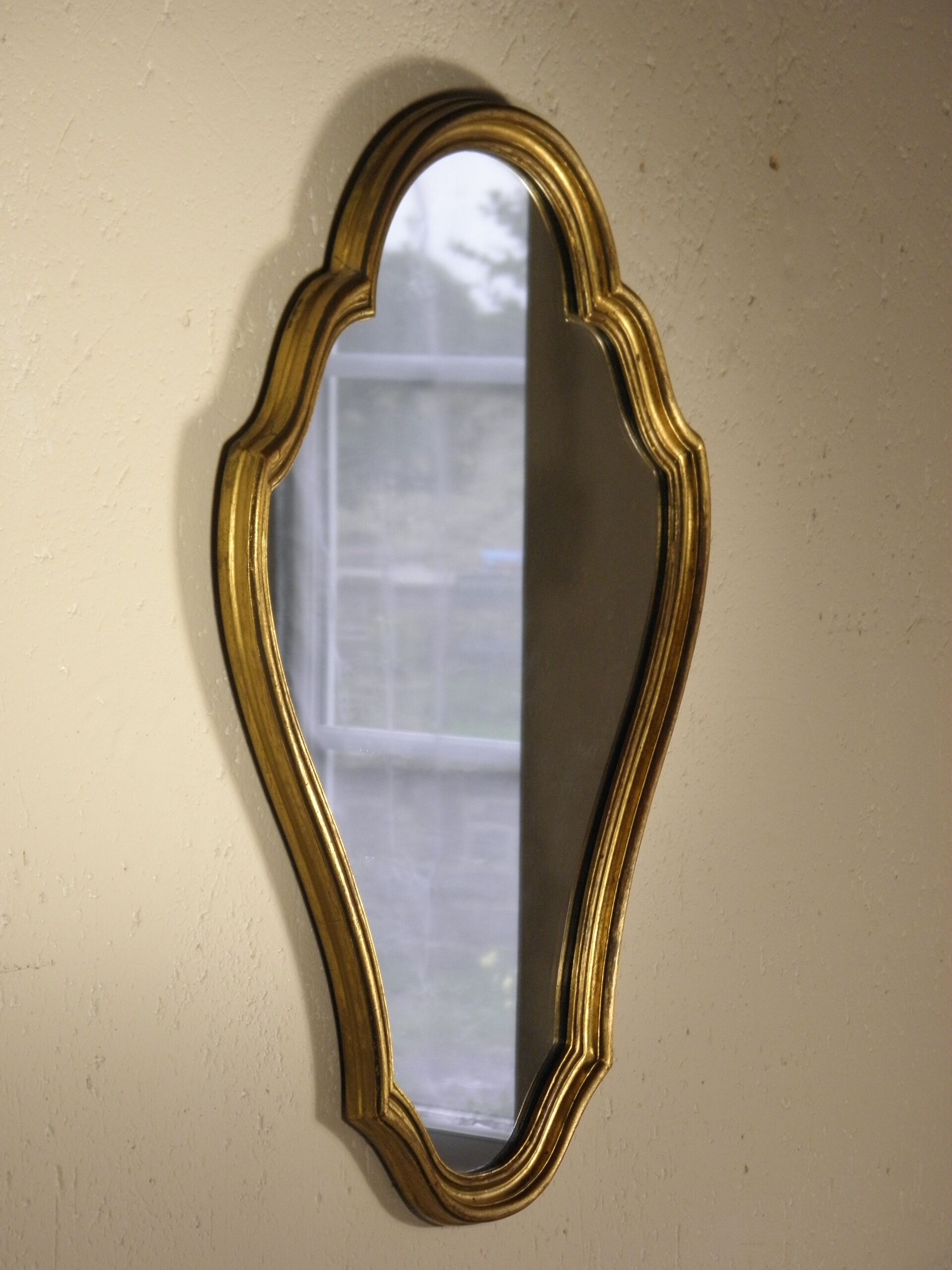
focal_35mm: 106
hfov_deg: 14.0
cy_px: 635
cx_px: 476
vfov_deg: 18.5
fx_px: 3887
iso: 200
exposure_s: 1/60
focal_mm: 19
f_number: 4.7
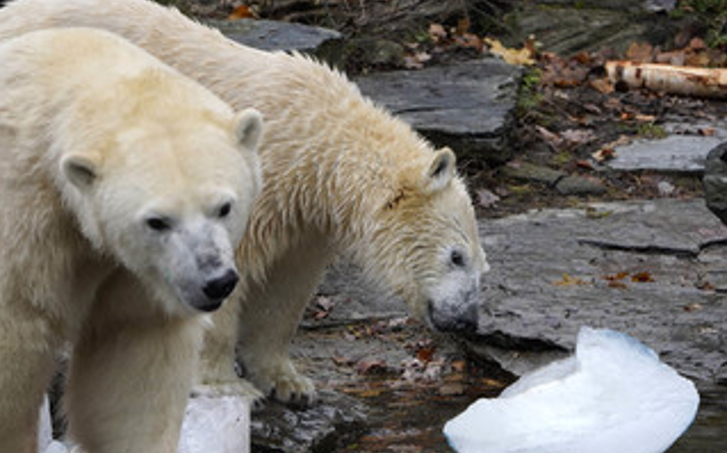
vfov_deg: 3.2
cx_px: 329
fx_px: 8159
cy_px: 244
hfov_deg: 5.1
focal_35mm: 412
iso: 1600
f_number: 7.1
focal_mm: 286
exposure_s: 1/800
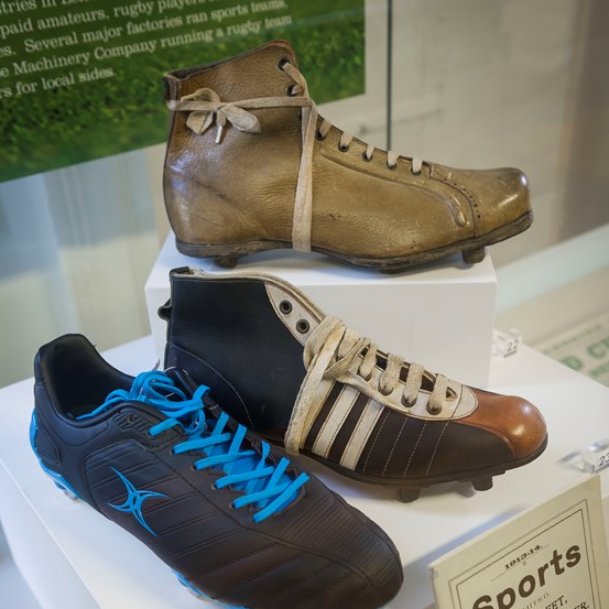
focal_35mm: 44
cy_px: 405
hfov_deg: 38.3
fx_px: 876
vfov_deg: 37.9
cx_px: 305
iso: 2000
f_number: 3.5
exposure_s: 1/125
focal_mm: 34
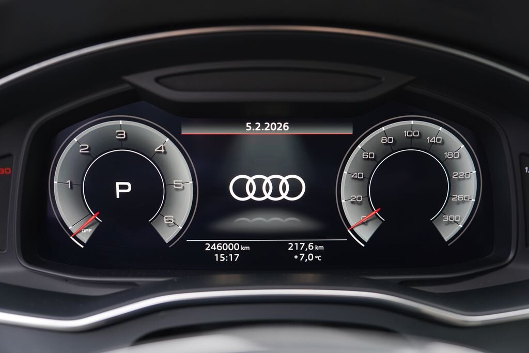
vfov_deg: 36.9
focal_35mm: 36
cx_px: 264
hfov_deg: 53.1
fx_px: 529
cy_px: 176
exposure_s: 1/40
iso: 400
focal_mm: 36
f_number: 2.8
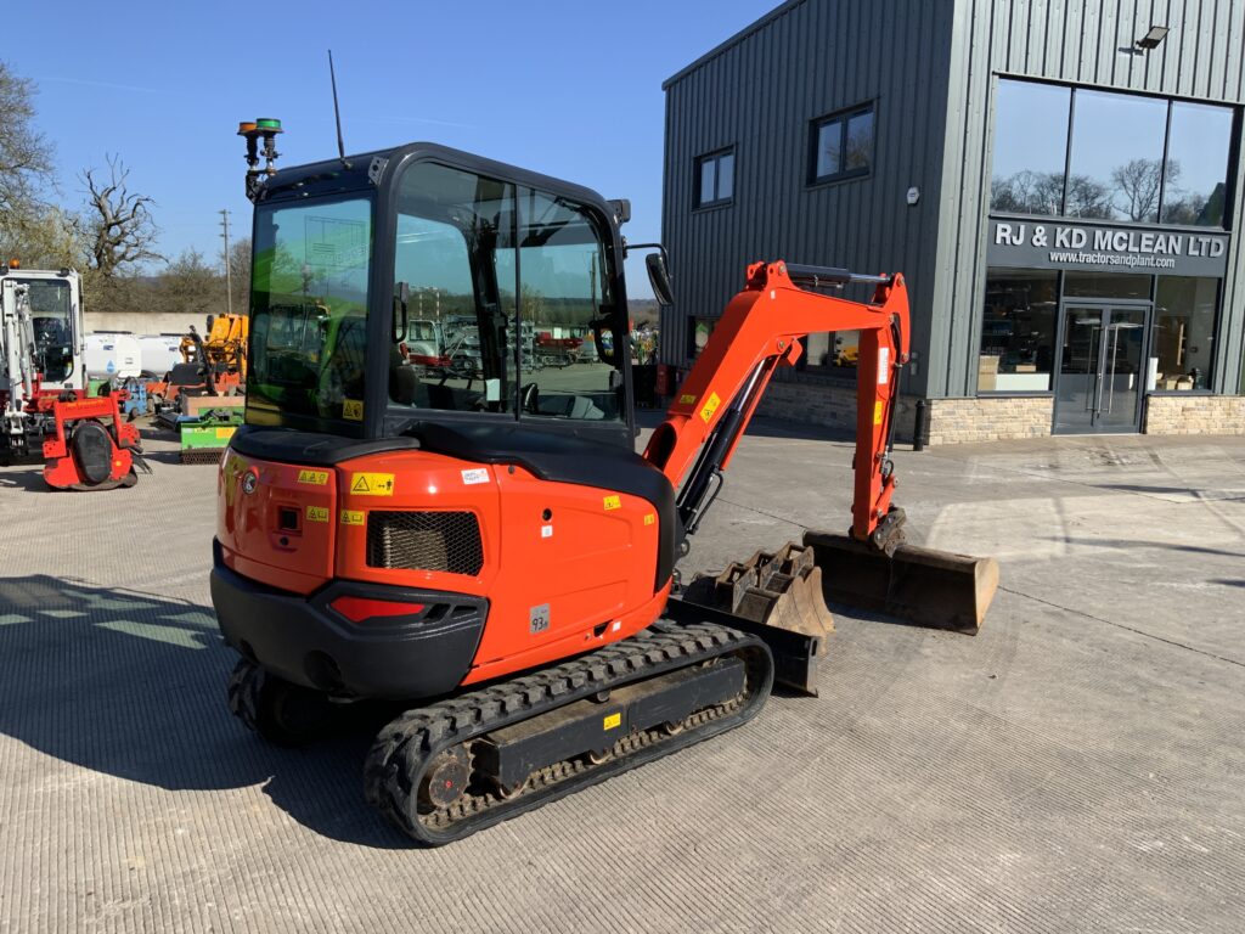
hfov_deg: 61.7
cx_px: 622
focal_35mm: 29
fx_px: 1043
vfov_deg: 48.2
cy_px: 467
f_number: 1.8
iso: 16
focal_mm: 3
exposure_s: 1/1626
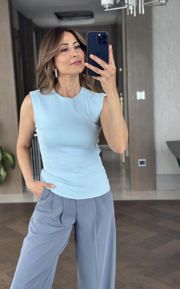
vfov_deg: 39.6
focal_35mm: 51
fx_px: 400
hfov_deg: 25.3
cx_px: 73
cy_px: 145
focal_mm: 6.86
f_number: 1.78
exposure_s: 1/142
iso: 125
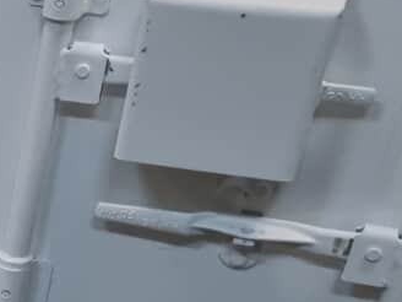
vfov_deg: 11.1
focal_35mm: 127
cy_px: 474
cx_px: -489
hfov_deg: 12.8
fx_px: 1475
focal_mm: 5.4
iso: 500
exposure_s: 1/50
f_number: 1.8
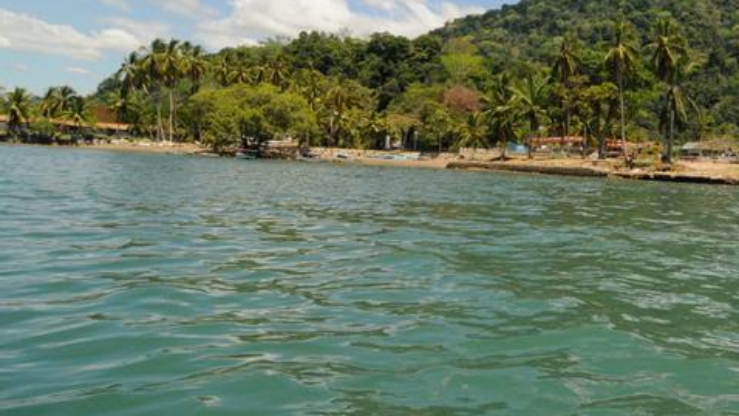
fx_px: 566
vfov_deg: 38.3
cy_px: 63
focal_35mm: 29
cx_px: 617
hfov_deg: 59.6
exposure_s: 1/640
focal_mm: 11
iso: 640
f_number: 11
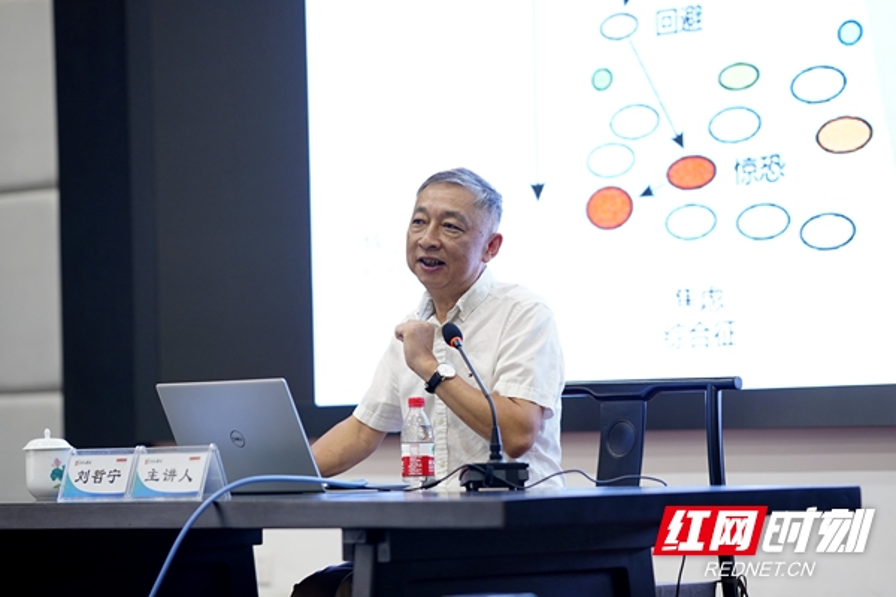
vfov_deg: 10.8
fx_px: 3161
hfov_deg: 16.1
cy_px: 298
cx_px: 448
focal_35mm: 127
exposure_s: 1/200
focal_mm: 85
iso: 400
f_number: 1.4
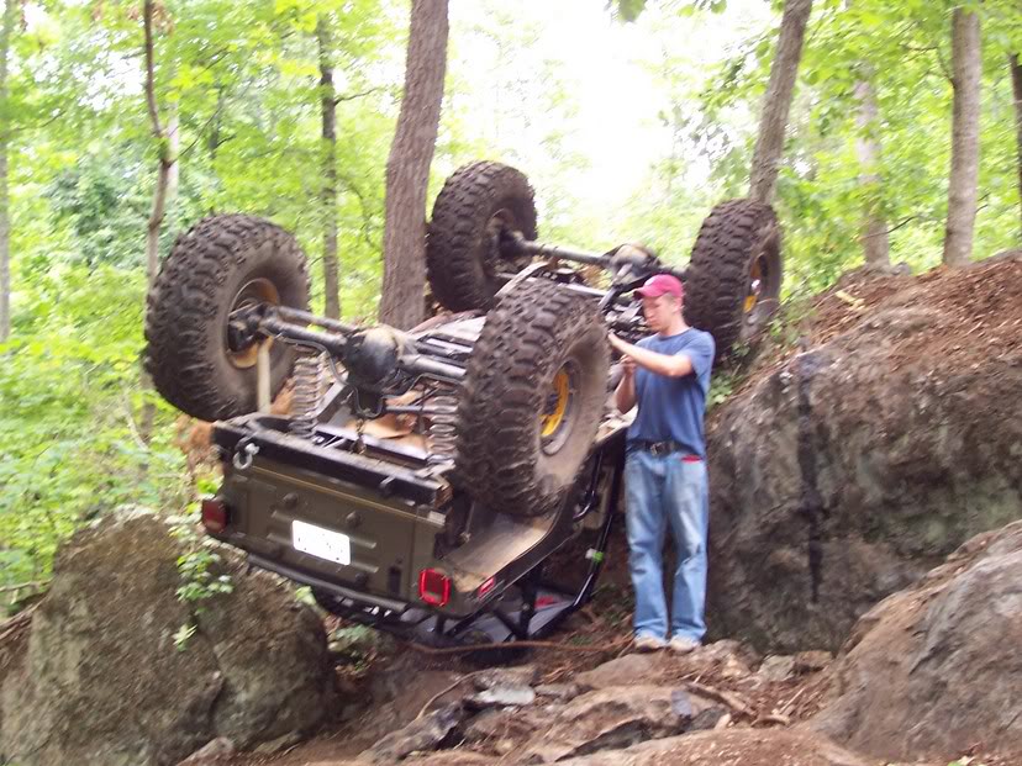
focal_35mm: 46
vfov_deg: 31.5
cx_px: 511
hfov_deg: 41.2
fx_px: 1358
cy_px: 383
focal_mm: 7
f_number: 3
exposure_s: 1/60
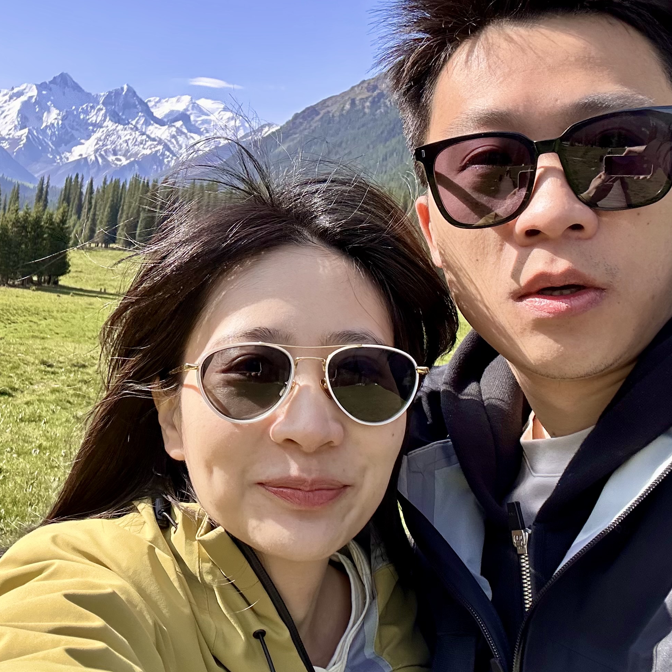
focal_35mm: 42
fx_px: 922
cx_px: 250
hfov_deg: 39.7
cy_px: 260
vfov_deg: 39.8
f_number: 1.9
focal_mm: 2.69
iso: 25
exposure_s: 1/594
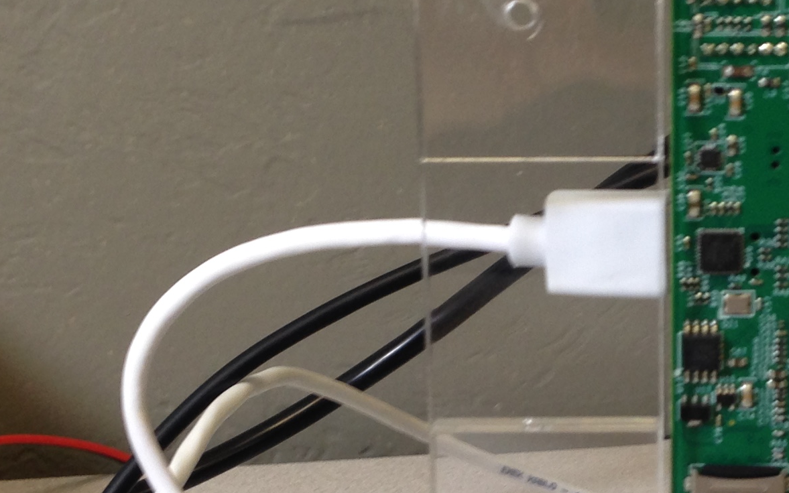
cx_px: 582
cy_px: 450
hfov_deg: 21.3
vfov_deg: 13.4
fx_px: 2086
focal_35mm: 97
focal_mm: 4.12
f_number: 2.4
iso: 50
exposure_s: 1/20
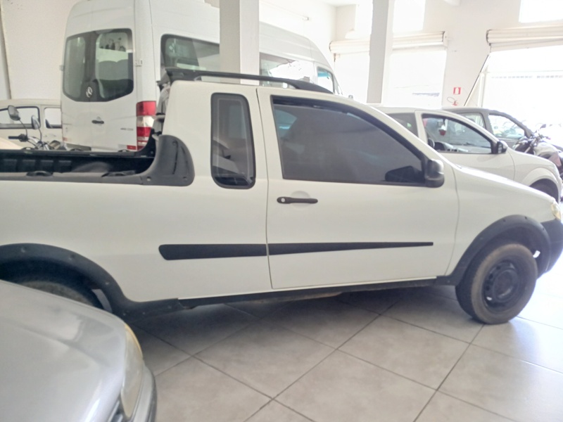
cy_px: 211
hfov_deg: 67.3
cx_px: 282
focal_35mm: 26
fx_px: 423
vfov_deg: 53.1
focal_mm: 3.98
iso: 500
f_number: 1.8
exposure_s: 1/20
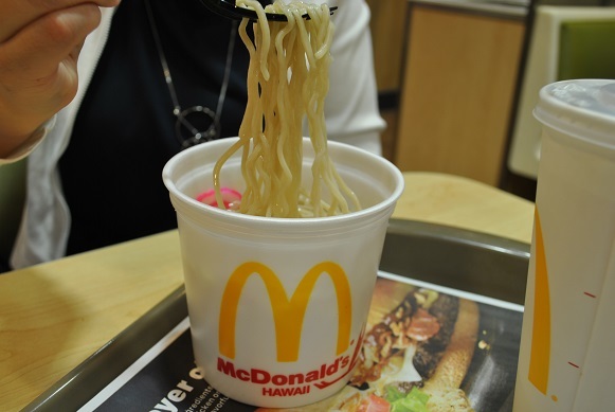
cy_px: 206
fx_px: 564
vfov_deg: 40.1
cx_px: 308
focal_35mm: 33
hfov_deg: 57.2
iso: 100
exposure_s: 1/8
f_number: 5
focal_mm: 22
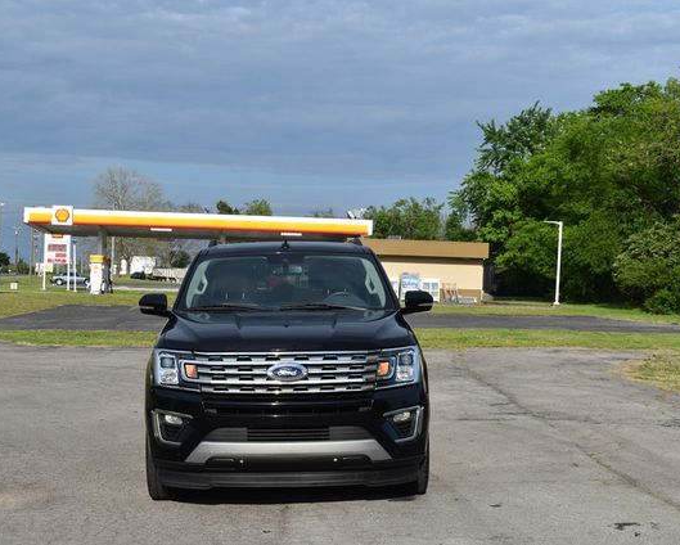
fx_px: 1200
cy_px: 273
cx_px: 302
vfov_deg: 25.6
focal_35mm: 60
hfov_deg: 31.6
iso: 100
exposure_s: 1/320
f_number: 9
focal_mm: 35
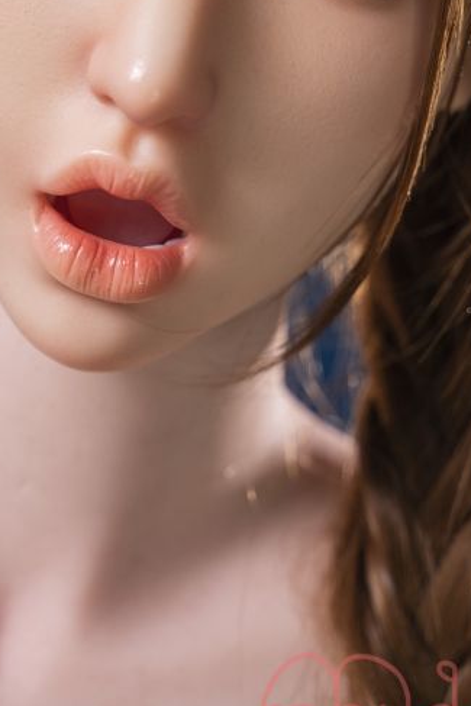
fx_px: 2392
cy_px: 145
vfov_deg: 16.7
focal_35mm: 122
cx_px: 133
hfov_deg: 11.2
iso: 50
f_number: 4.5
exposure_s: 1/100
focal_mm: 66
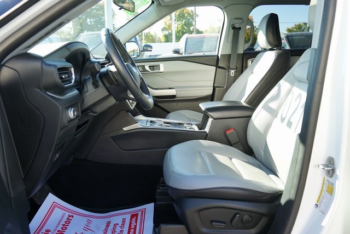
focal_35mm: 30
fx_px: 292
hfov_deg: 61.9
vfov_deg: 43.6
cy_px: 117
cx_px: 175
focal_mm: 30
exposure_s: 1/80
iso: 100
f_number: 4.5
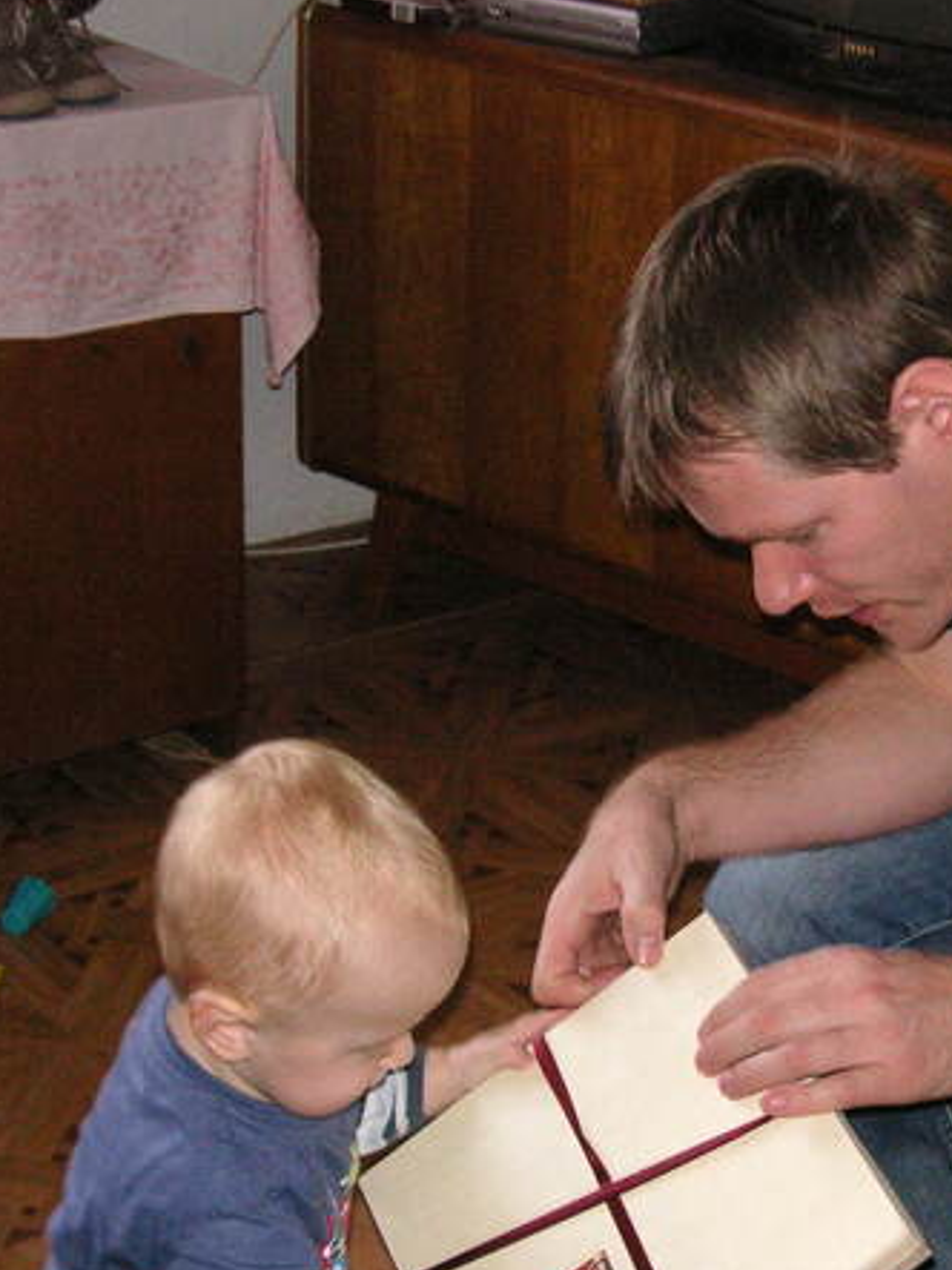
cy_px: 722
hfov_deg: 19.8
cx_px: 671
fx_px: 2715
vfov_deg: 26.3
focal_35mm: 74
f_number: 3
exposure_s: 1/45
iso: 160
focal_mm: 6.9
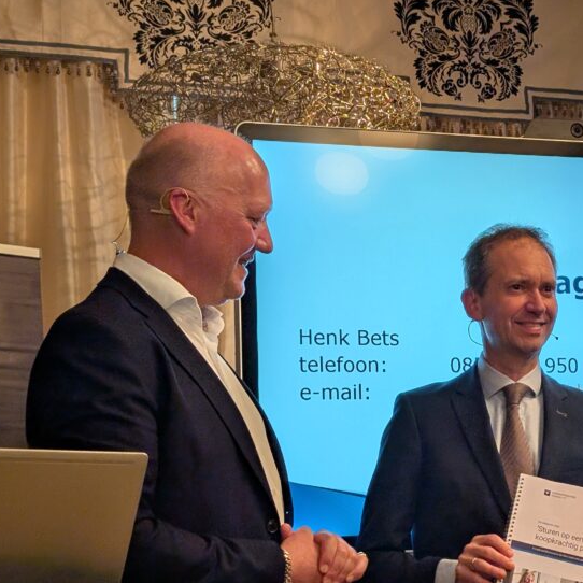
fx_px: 1562
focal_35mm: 82
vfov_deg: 21.0
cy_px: 413
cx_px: 483
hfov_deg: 20.8
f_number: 1.68
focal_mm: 6.9
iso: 42
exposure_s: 1/25
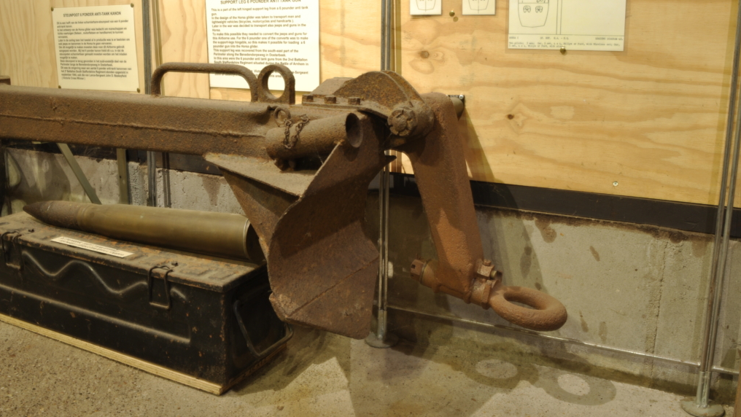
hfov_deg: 56.6
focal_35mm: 35
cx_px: 371
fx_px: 688
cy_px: 173
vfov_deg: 33.7
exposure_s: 10
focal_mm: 22
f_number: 18
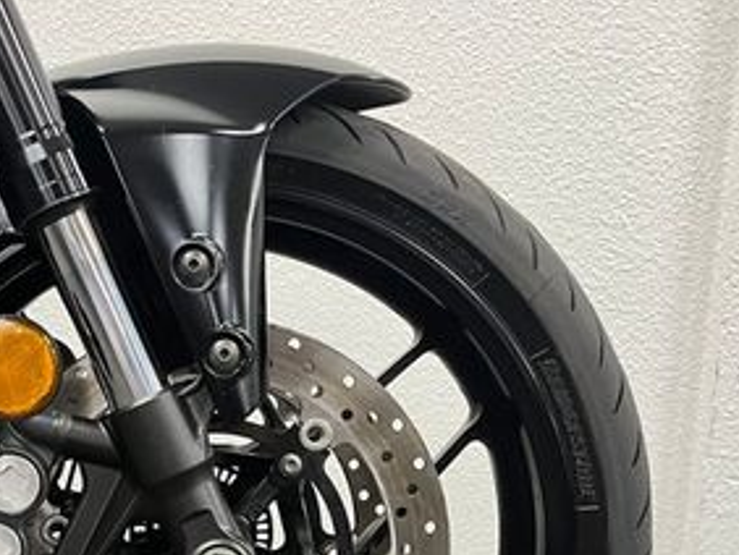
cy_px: 521
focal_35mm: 59
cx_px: 155
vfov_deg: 24.0
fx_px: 1261
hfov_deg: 31.9
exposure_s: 1/50
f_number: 1.6
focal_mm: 5.1
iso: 200
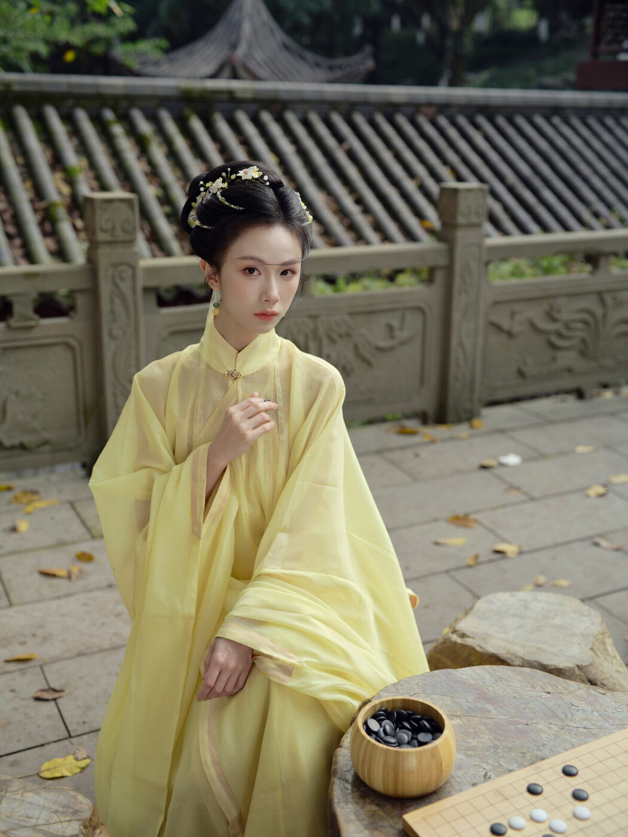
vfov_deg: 46.8
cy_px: 418
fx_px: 968
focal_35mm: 40
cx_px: 314
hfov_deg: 36.0
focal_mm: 50
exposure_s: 1/400
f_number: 3.2
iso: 200
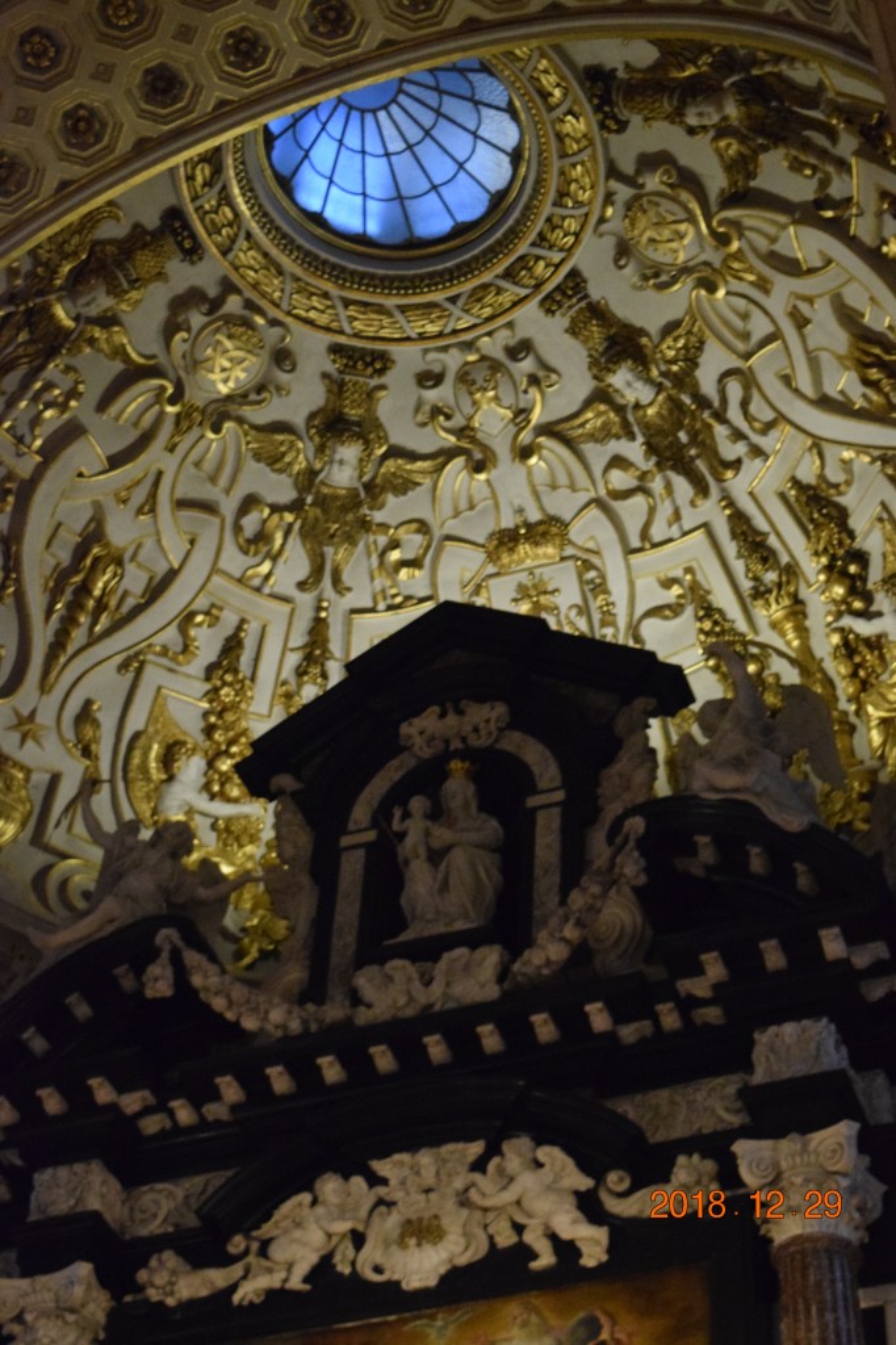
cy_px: 672
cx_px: 448
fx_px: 2522
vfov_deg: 29.9
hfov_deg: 20.1
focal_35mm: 68
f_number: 5
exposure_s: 1/60
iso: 6400
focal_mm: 45
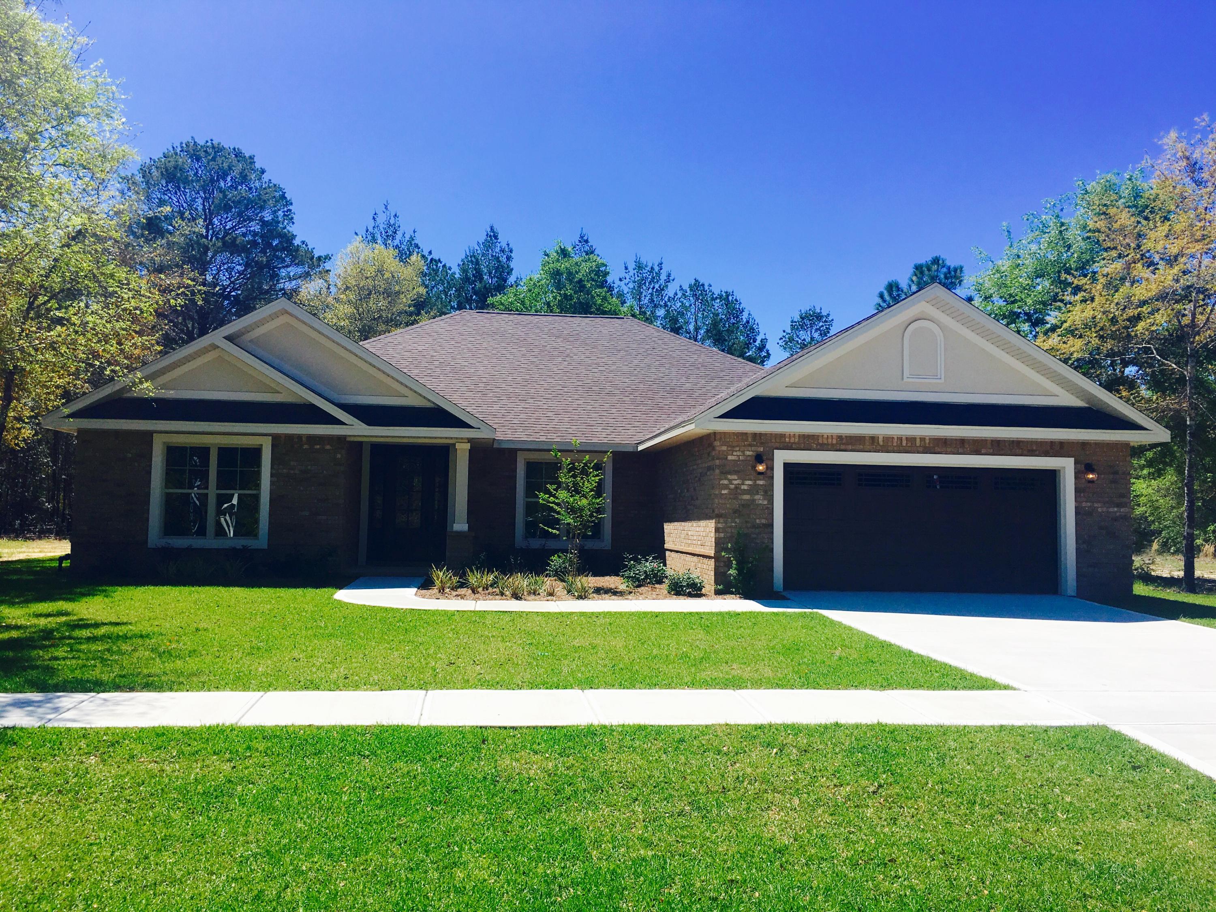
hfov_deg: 61.7
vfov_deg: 48.2
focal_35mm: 29
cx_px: 608
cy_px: 456
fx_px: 1019
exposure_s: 1/1748
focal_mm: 4.15
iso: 25
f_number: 2.2
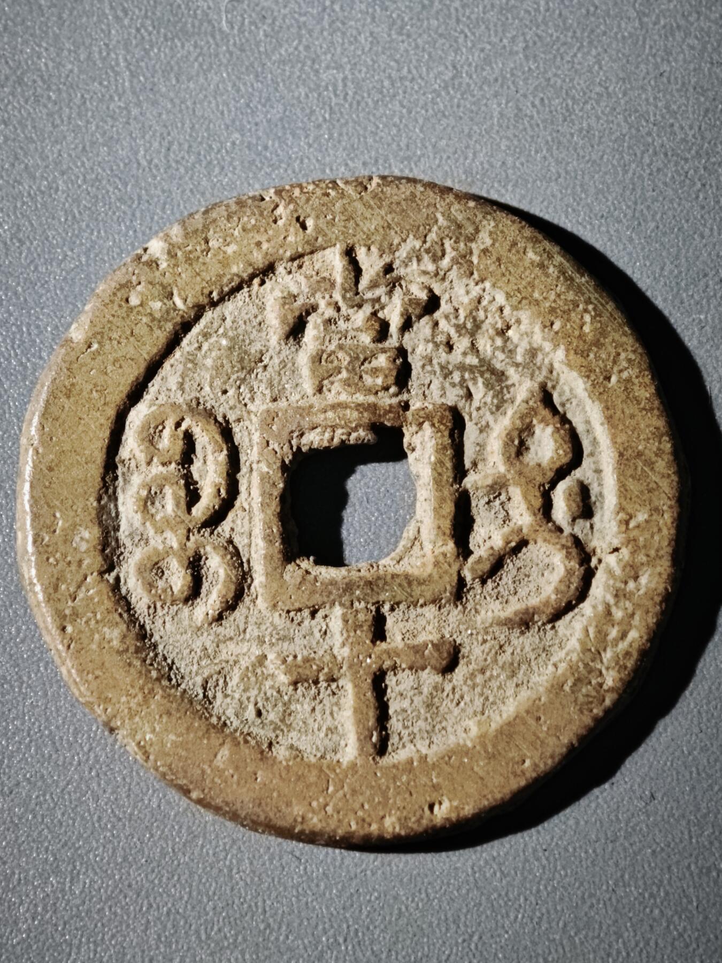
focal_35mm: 110
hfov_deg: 13.5
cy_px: 482
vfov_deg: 17.9
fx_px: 3059
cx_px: 361
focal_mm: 9
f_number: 2
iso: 400
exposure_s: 1/120
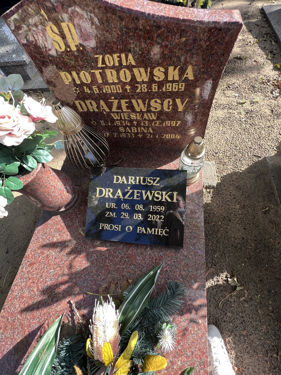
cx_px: 140
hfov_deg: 89.9
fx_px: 141
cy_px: 188
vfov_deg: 106.2
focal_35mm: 13
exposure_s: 1/129
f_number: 1.8
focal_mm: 1.57
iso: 32
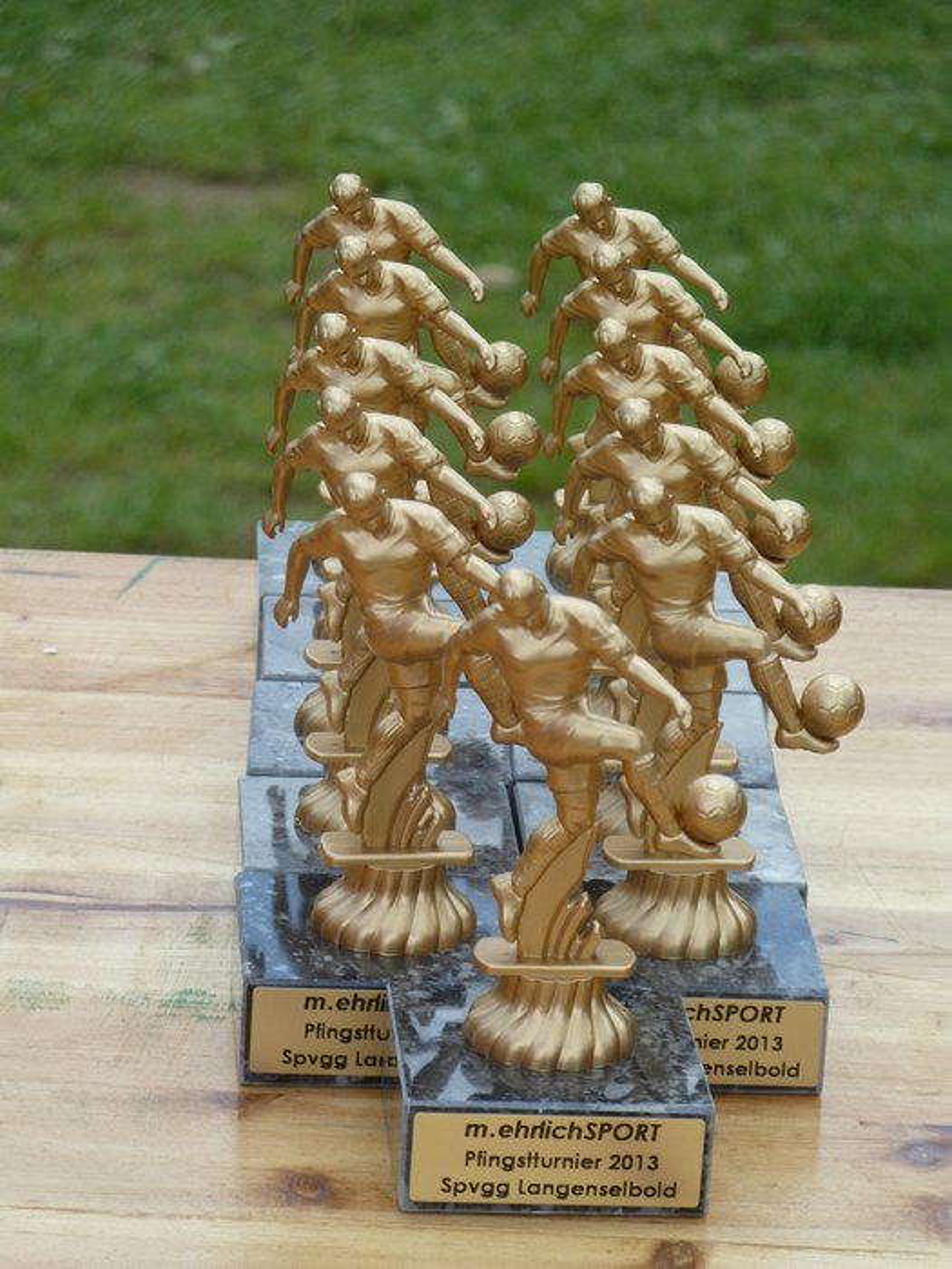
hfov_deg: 10.1
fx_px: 5390
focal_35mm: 147
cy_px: 634
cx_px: 476
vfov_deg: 13.4
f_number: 4.5
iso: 160
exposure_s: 1/500
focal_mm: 24.1
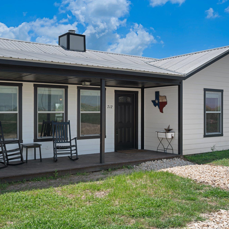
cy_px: 115
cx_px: 114
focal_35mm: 39
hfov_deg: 42.8
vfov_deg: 42.8
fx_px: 292
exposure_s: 1/60
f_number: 8
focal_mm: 30
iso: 100
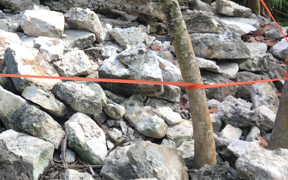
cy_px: -16
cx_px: 8
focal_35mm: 70
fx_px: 549
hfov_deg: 27.8
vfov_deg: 18.0
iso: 25
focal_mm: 4.15
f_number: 2.2
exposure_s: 1/60
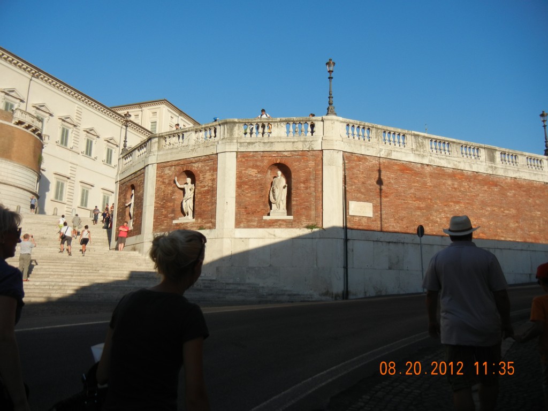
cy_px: 206
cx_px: 274
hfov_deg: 60.0
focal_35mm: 30
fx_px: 475
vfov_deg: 46.8
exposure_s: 1/387
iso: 160
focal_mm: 5.4
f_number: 7
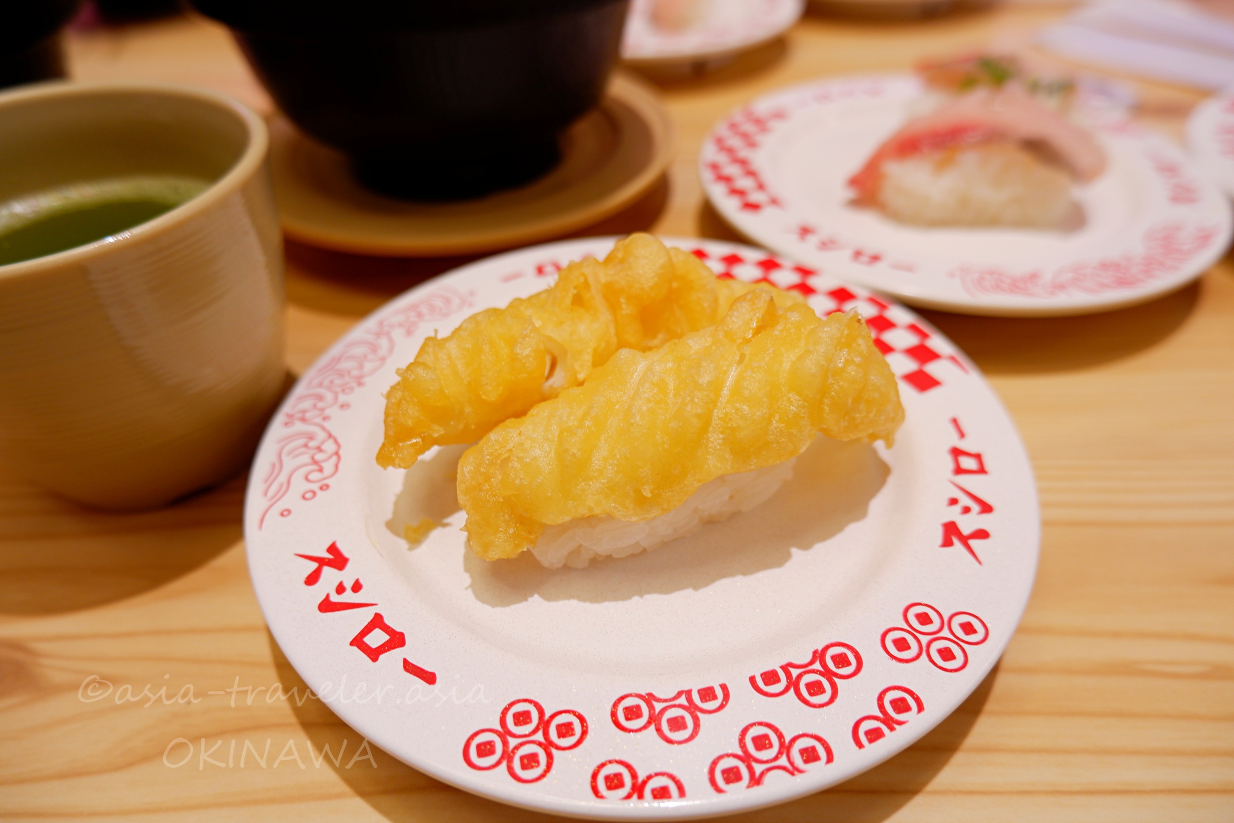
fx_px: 788
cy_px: 412
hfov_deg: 76.1
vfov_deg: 55.1
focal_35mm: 23
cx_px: 617
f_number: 3.5
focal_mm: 15
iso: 200
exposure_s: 1/70
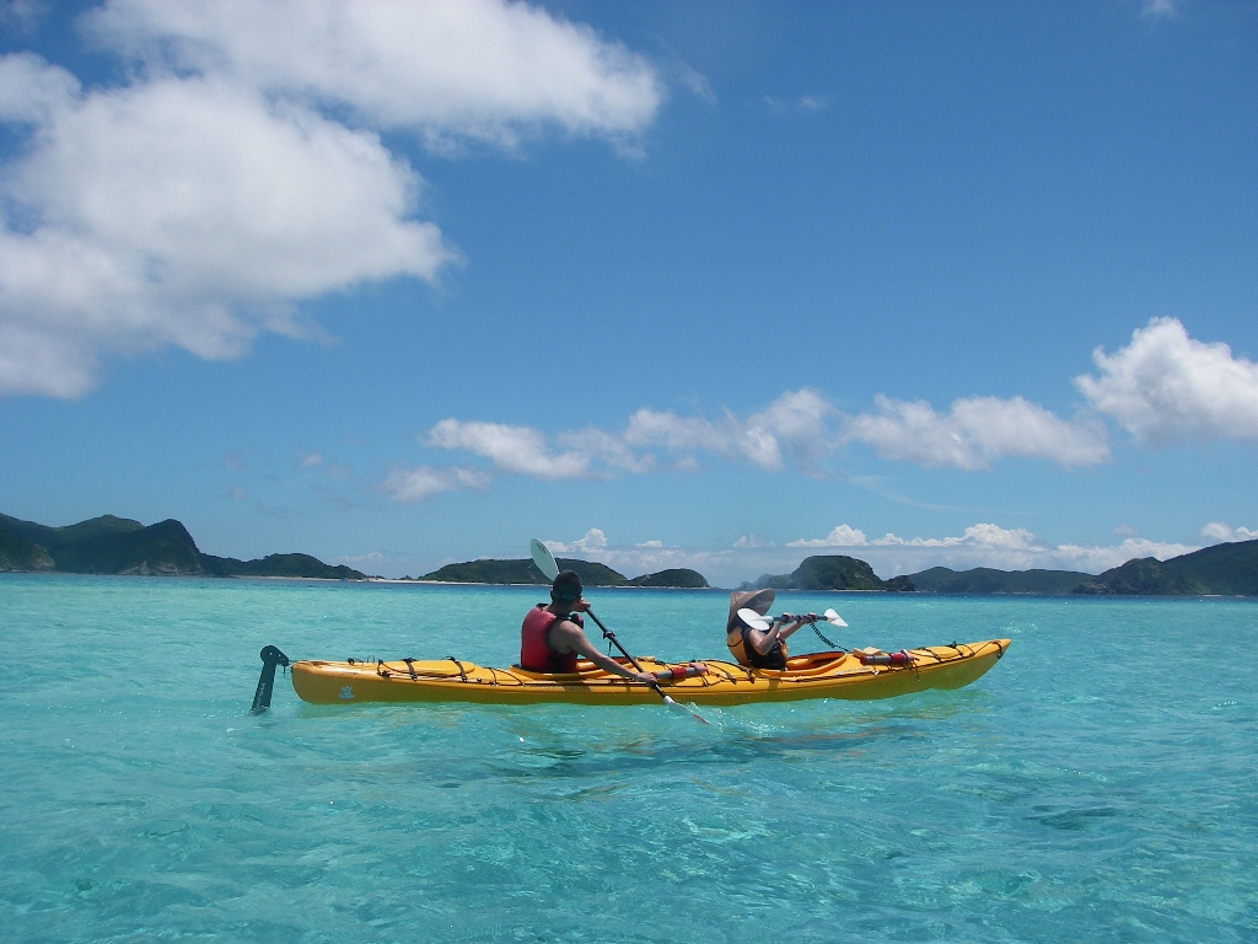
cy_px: 472
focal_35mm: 38
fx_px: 1381
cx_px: 629
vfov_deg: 37.7
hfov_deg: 49.0
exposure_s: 1/400
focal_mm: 6.3
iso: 64
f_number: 6.6
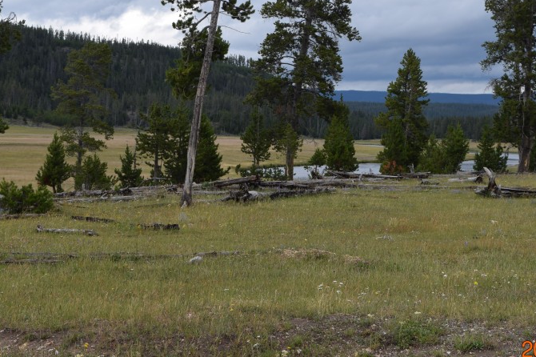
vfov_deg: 12.4
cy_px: 118
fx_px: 1637
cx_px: 306
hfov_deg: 18.6
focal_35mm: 110
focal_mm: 48
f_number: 9
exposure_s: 1/320
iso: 200
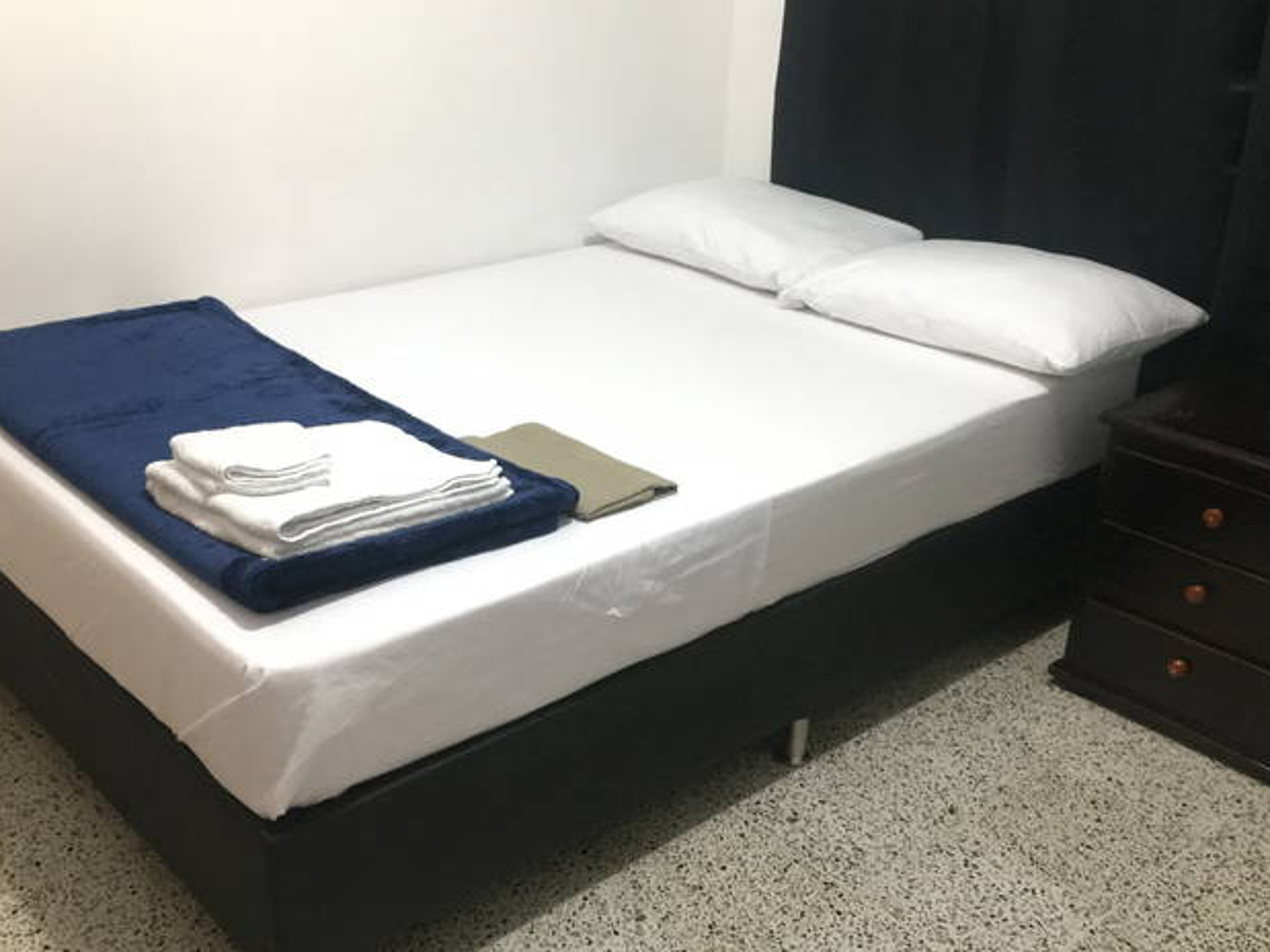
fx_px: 1357
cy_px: 476
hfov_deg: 50.1
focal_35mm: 37
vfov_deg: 38.7
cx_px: 628
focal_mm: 4.15
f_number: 2.2
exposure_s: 1/15
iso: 200
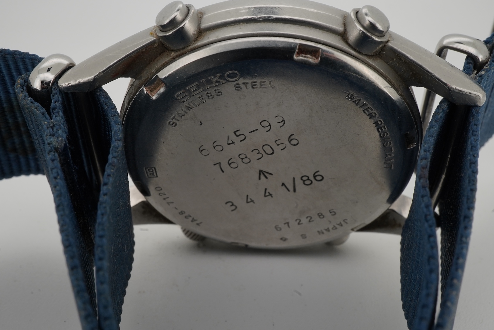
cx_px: 247
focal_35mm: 45
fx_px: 618
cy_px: 165
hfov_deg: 43.6
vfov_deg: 29.9
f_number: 22
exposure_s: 1/125
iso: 320
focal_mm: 30
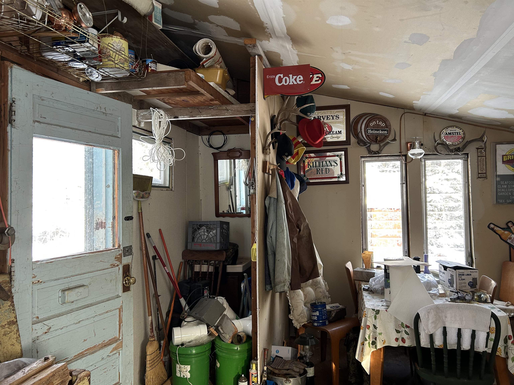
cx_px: 257
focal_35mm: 26
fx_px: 386
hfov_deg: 67.3
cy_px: 192
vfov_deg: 53.1
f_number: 1.5
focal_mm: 5.7
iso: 125
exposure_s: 1/86
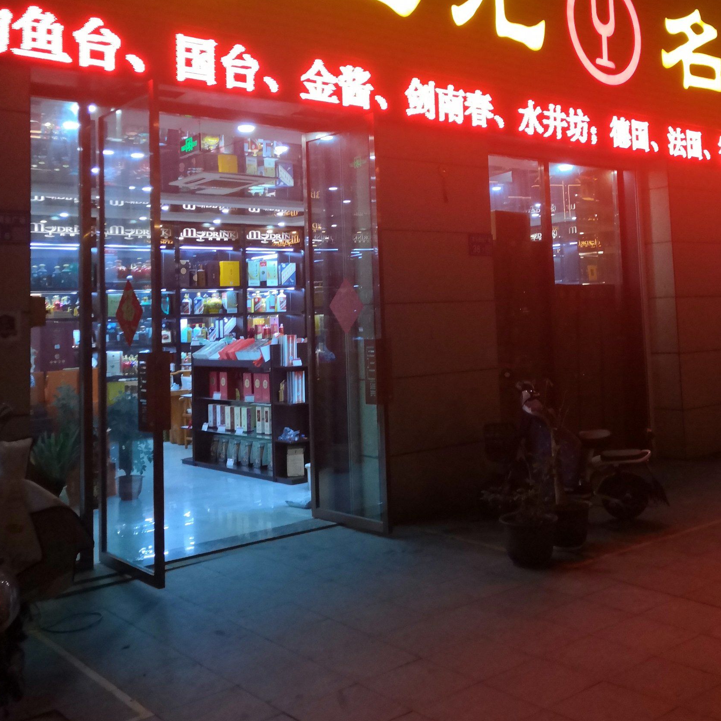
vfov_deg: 42.3
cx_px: 431
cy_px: 241
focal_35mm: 39
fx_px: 919
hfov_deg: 42.6
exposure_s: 1/33.3
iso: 250
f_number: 1.8
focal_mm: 3.95
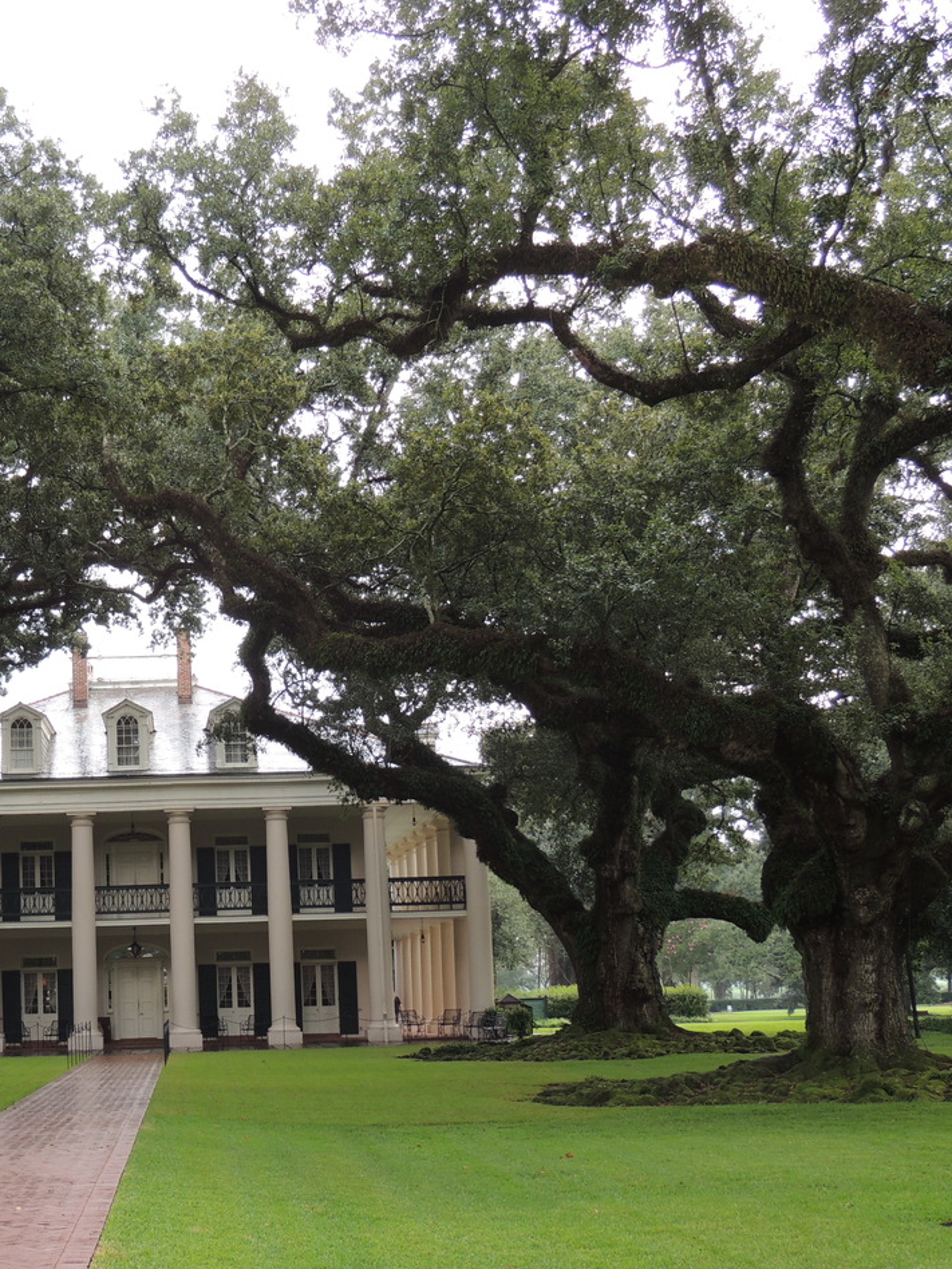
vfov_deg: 35.5
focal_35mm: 54
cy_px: 641
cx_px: 134
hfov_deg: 26.3
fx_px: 1980
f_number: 3.3
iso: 100
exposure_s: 1/100
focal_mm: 7.1
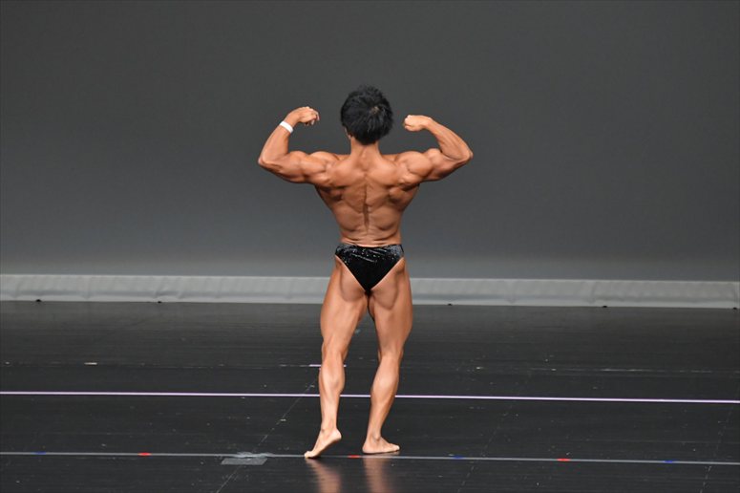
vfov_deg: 4.4
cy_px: 246
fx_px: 6472
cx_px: 370
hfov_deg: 6.5
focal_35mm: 315
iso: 4000
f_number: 5.6
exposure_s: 1/400
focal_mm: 210
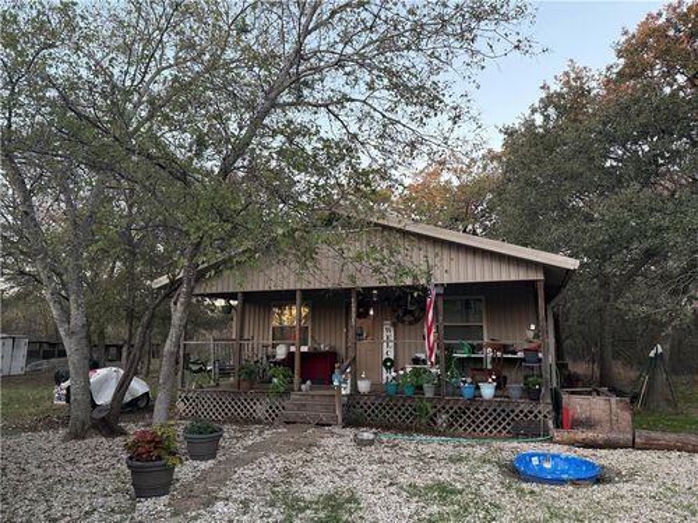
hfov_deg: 71.6
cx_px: 349
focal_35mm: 24
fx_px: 484
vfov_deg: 56.8
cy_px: 262
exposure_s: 1/126
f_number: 1.78
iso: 160
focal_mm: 6.76
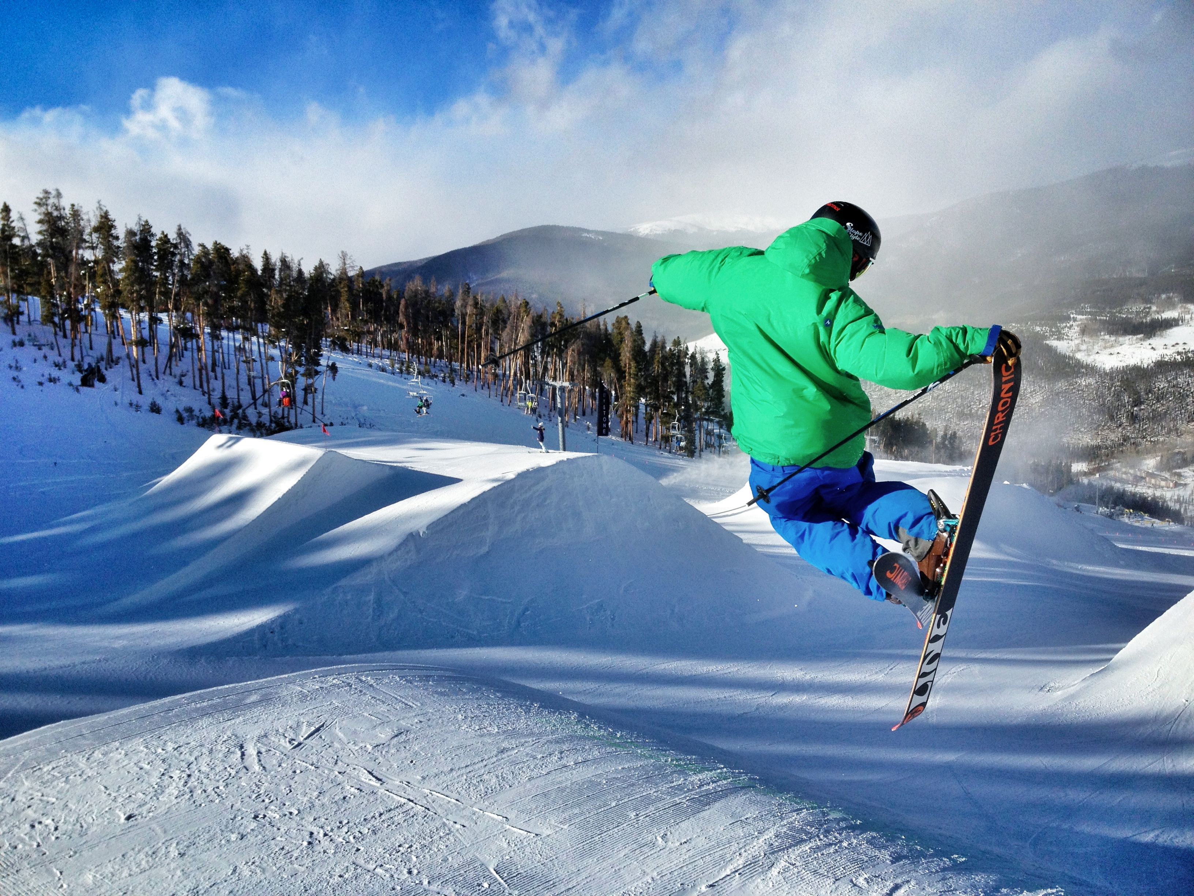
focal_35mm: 35
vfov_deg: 40.7
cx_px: 597
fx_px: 1207
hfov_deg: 52.6
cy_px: 448
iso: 50
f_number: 2.4
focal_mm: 4.28
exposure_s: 1/2208
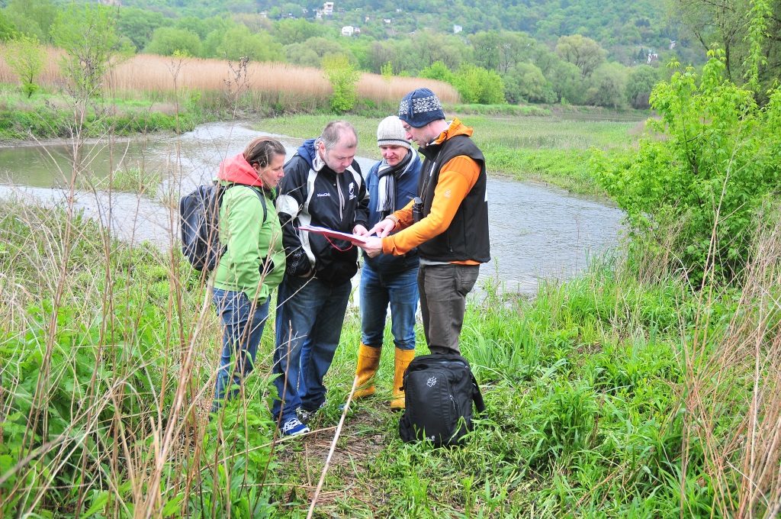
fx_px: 715
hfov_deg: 57.3
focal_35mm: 33
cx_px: 390
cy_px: 260
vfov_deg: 39.9
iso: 200
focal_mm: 22
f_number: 3.5
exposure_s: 1/80
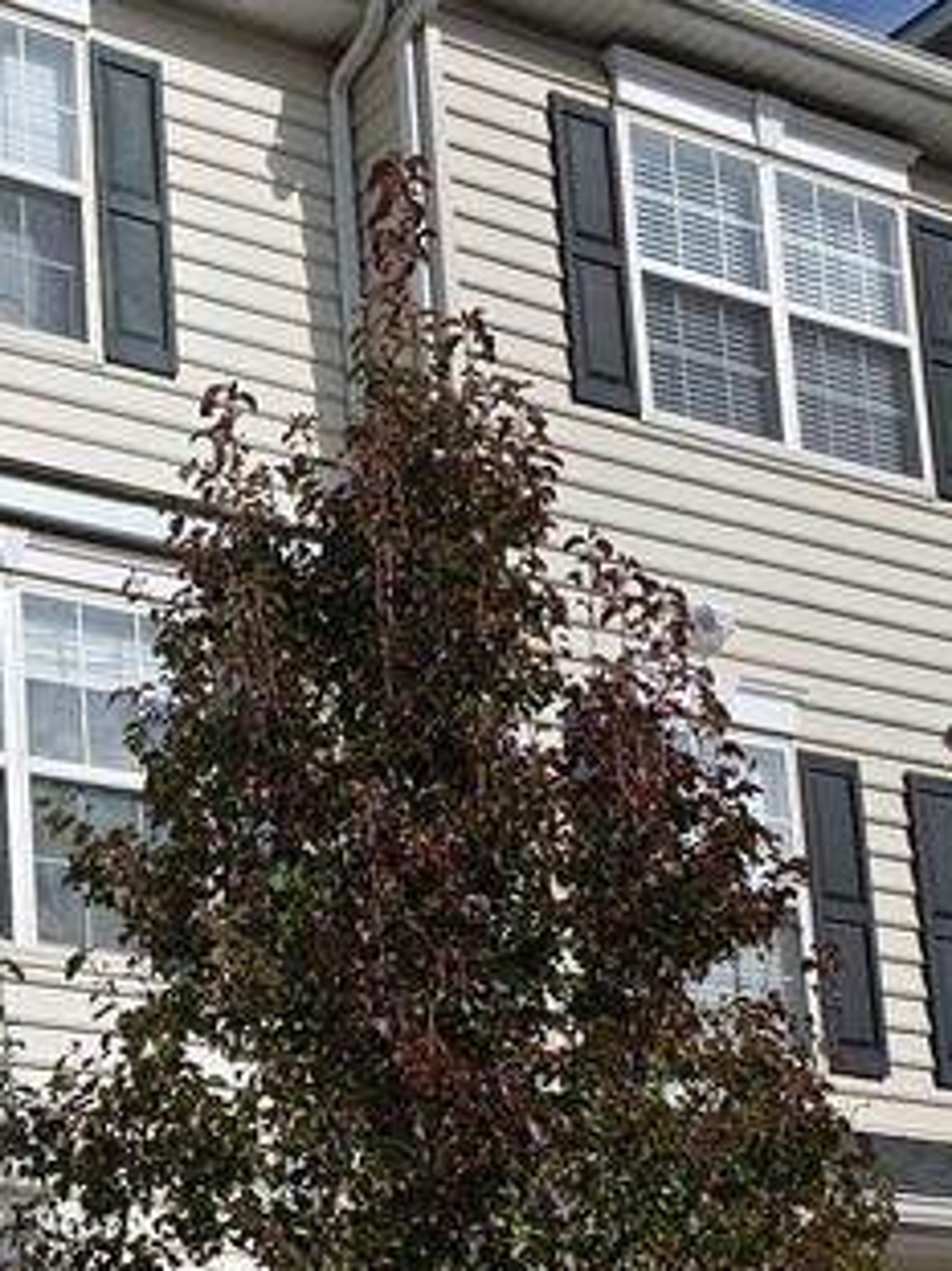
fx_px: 2936
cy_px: 1287
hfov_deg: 17.8
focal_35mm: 80
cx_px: -86
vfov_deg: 23.4
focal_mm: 6.3
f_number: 1.7
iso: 64
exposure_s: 1/7944
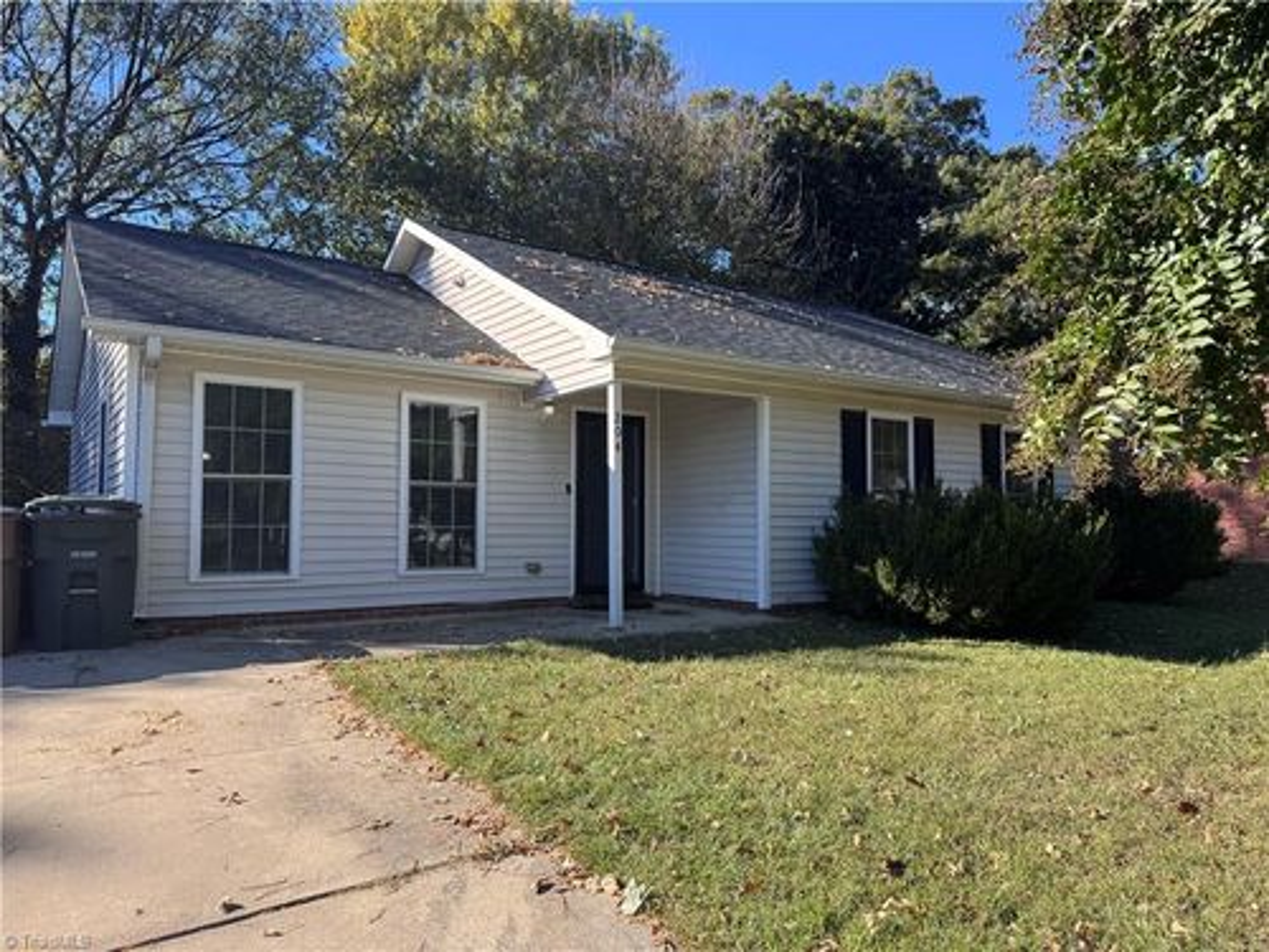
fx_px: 880
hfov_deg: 71.6
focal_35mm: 24
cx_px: 634
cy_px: 476
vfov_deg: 56.8
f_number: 1.78
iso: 80
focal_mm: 6.76
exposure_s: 1/1597
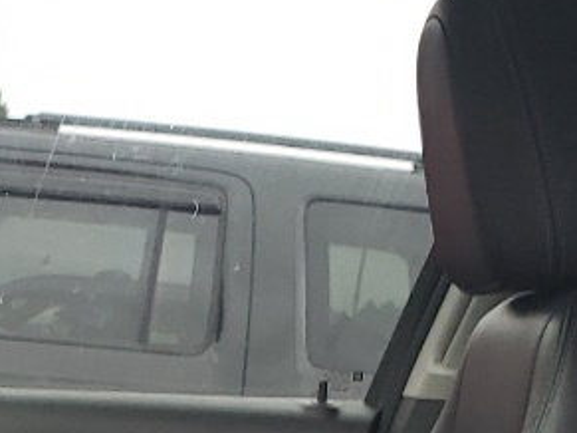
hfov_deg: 13.6
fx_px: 2383
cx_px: -36
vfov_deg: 9.8
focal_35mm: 143
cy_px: 767
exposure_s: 1/60.2
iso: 79
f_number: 1.5
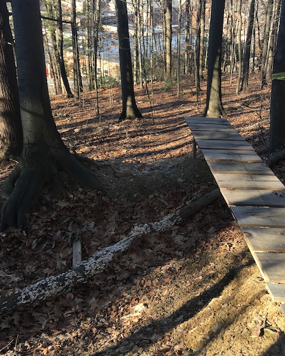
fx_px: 422
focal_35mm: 40
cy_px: 160
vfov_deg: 45.7
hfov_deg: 37.2
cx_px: 167
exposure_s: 1/194
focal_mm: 4.15
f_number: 2.2
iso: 25
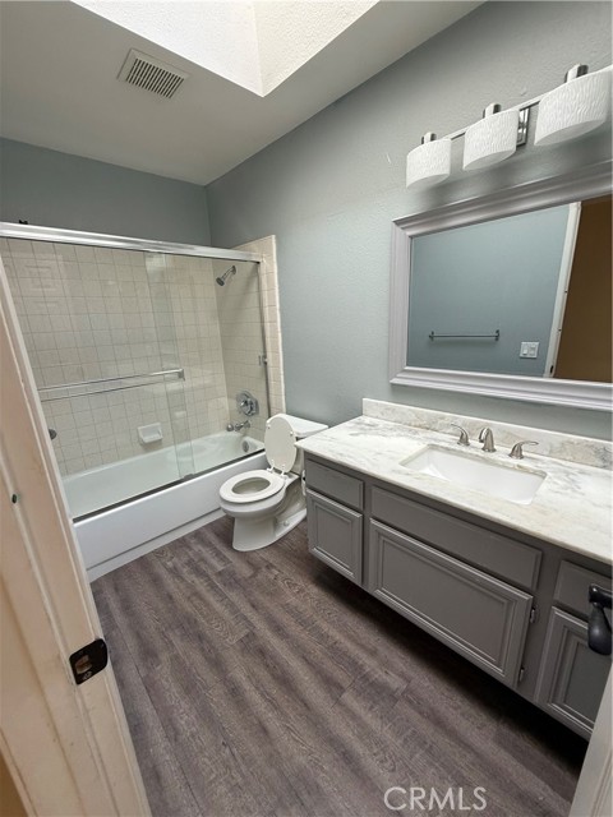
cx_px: 306
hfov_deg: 85.7
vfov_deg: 102.1
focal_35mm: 14
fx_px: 331
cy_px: 408
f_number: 2.2
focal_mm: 2.22
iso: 125
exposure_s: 1/99
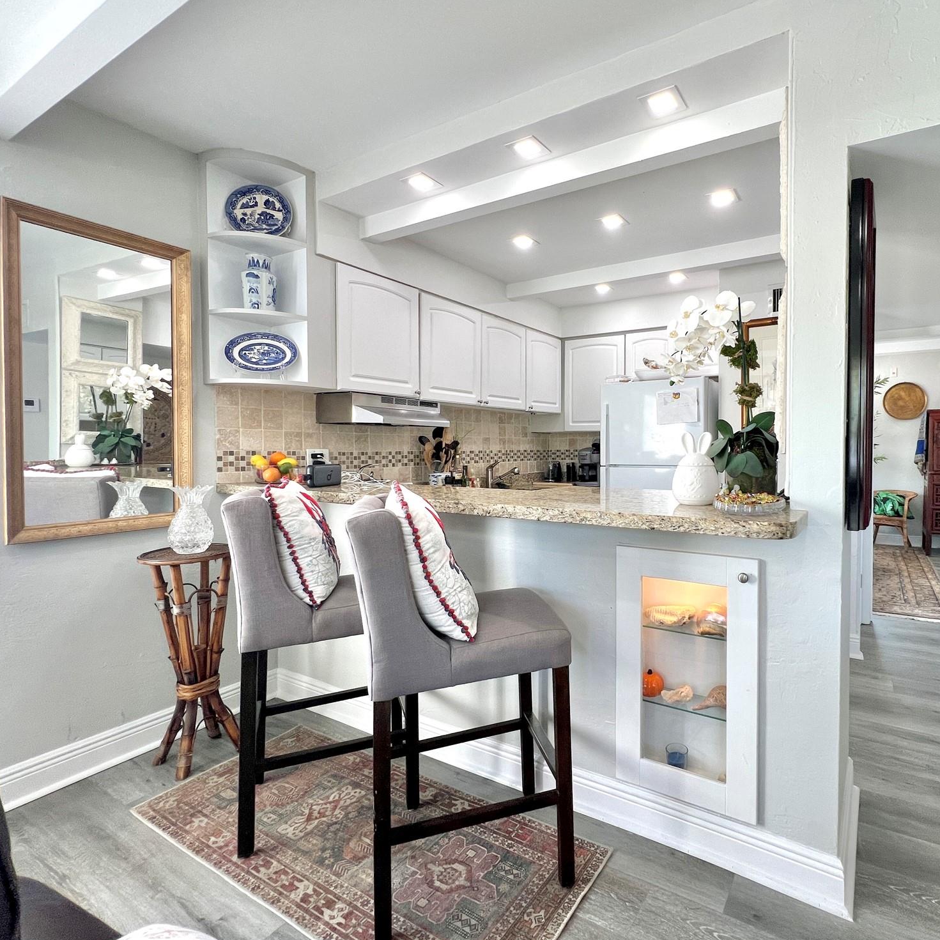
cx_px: 598
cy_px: 458
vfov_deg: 87.4
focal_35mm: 16
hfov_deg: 85.4
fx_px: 492
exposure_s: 1/120
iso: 80
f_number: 1.8
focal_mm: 1.57
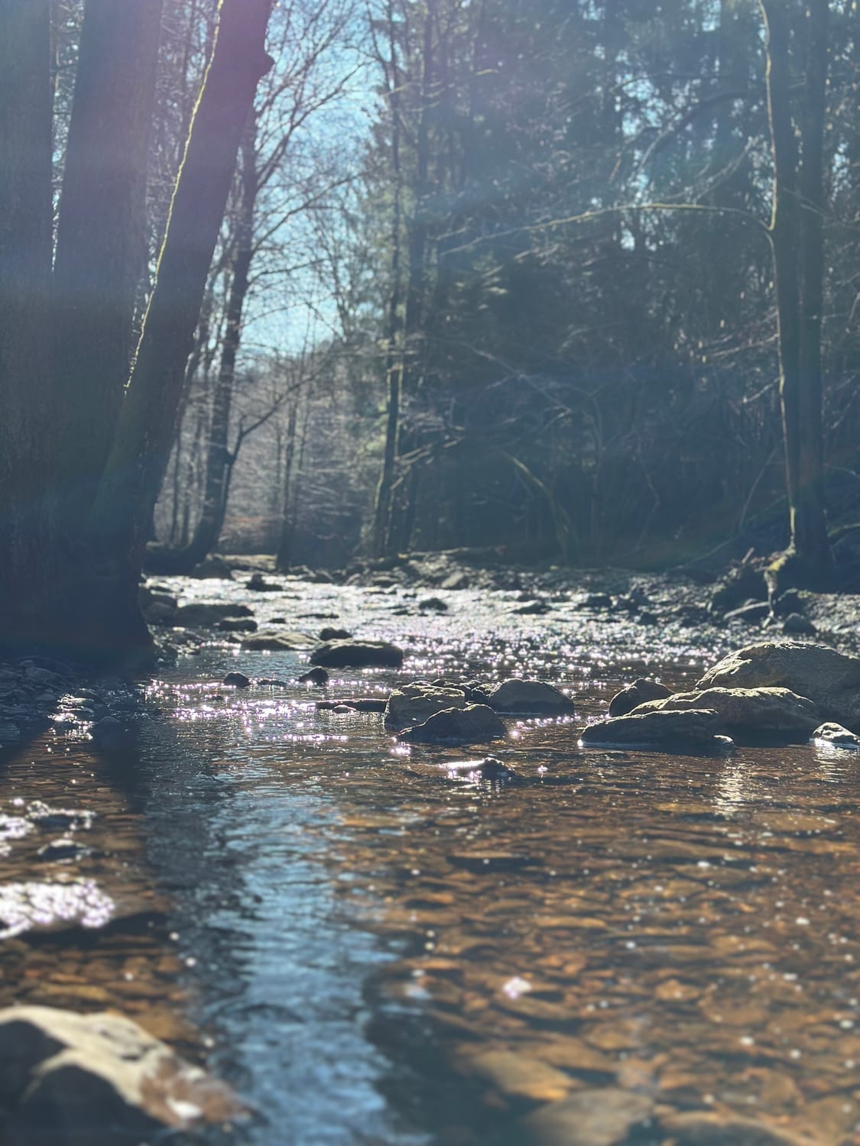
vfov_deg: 39.7
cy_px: 573
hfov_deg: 30.3
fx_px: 1590
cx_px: 430
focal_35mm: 48
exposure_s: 1/2070
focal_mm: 6.86
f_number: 1.78
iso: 80
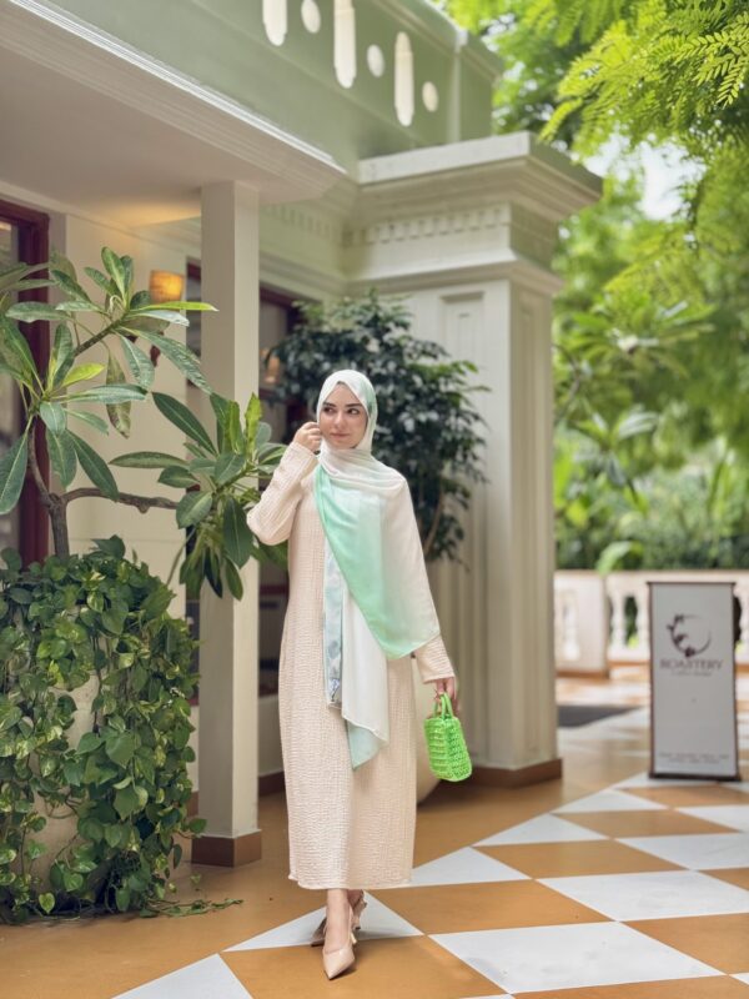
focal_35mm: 48
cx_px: 374
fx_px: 1385
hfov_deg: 30.3
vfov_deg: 39.7
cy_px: 500
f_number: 1.78
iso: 64
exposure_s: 1/304
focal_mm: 6.76
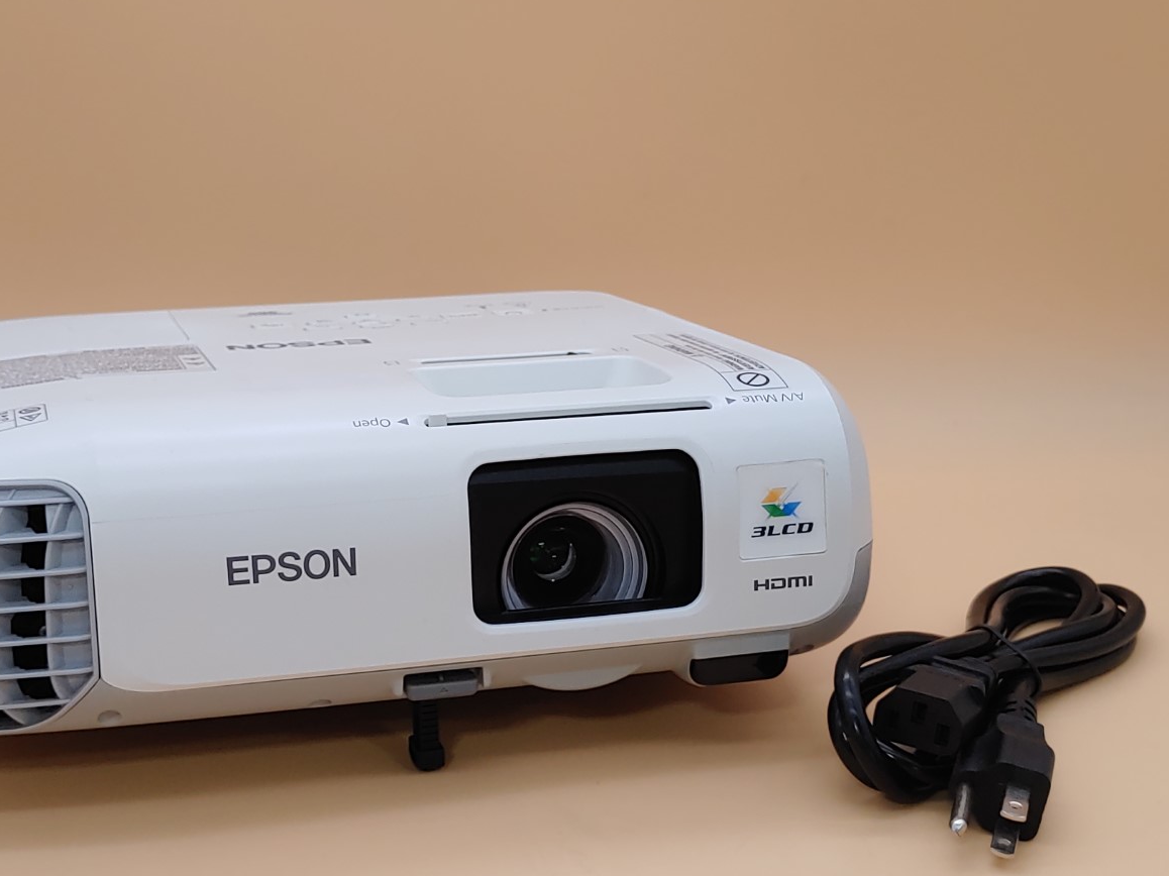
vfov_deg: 28.5
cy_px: 525
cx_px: 465
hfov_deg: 37.3
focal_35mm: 51
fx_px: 1722
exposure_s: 1/120
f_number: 1.8
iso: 50
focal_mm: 4.36
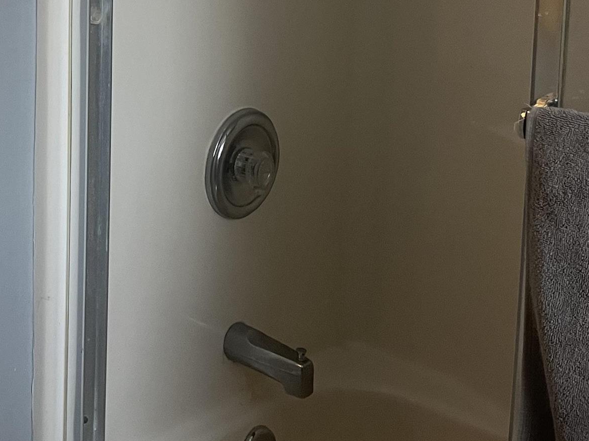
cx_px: -132
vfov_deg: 20.5
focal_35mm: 68
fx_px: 1157
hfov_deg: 25.4
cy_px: -57
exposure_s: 1/77
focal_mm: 5.1
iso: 125
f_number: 1.6
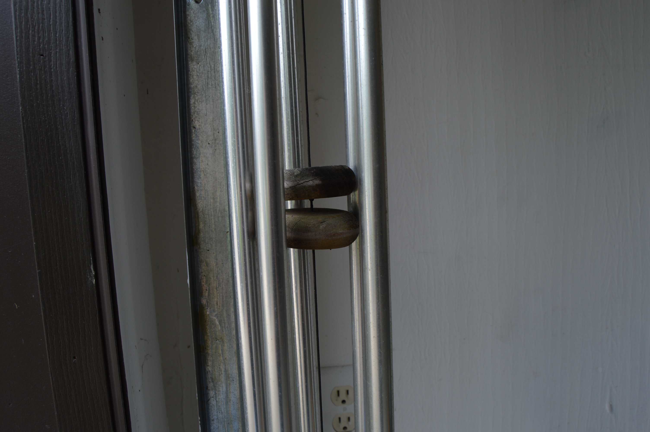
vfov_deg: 47.8
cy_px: 216
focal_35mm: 27
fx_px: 487
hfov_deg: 67.4
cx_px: 325
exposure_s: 1/125
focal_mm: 18
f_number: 5.6
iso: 140
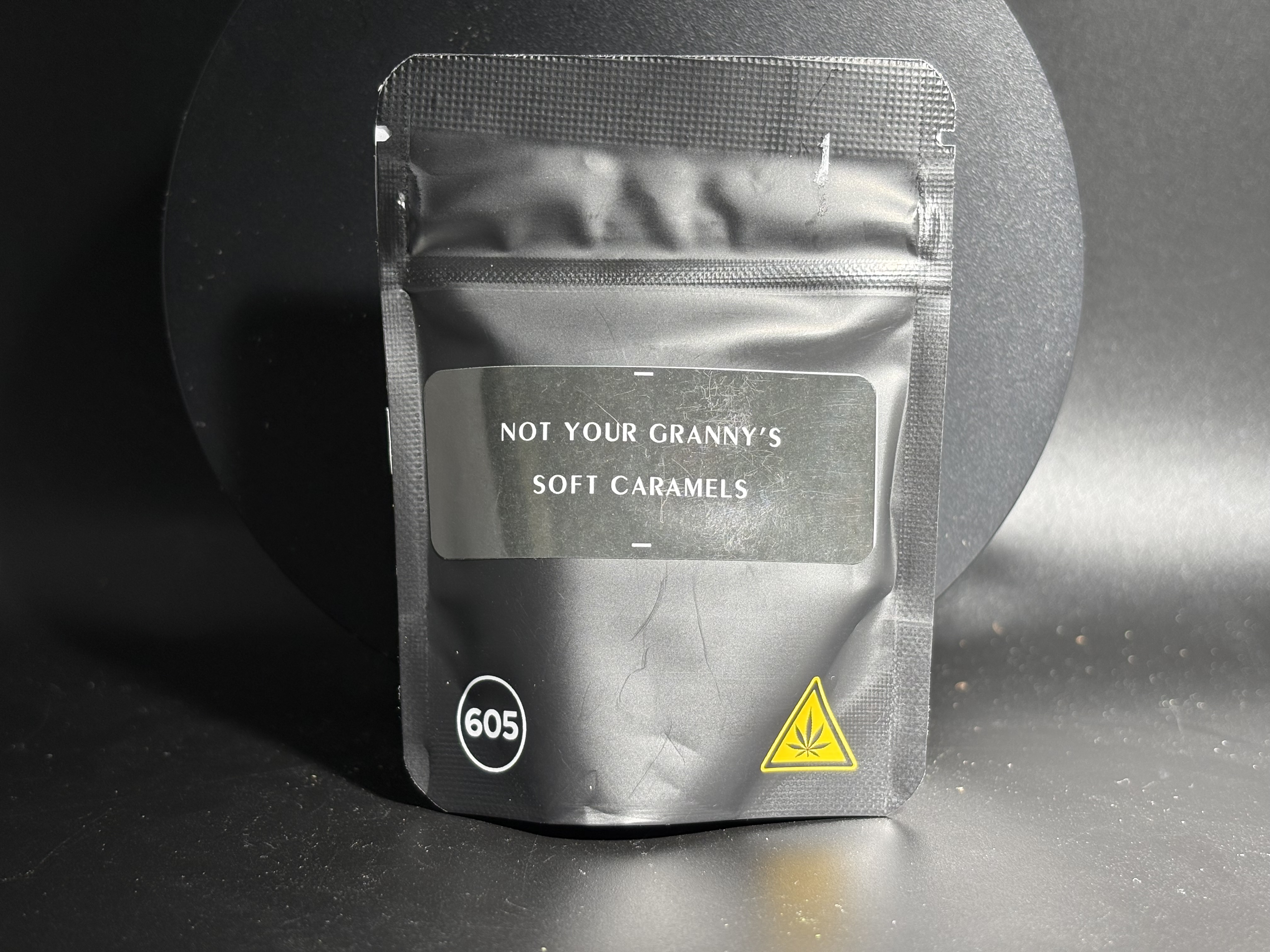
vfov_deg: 28.0
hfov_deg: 36.8
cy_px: 476
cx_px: 635
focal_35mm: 52
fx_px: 1908
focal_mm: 5.96
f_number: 1.6
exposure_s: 1/131
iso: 25
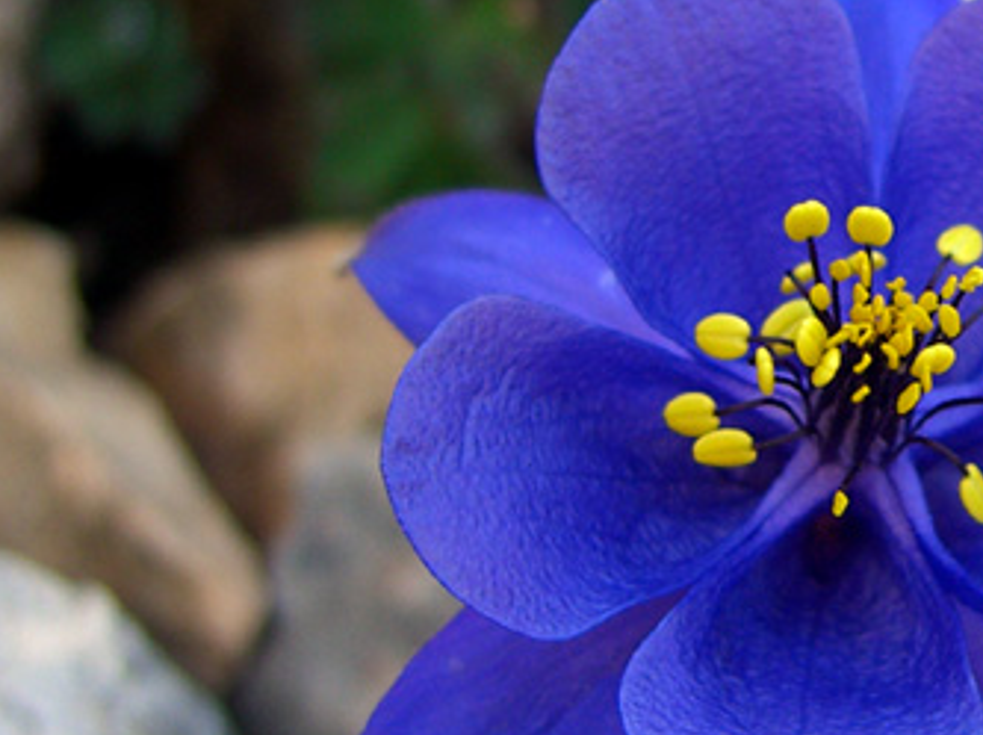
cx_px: 1004
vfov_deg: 12.6
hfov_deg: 16.5
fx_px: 3319
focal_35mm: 117
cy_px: 348
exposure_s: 1/200
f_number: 2.8
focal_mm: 7.9
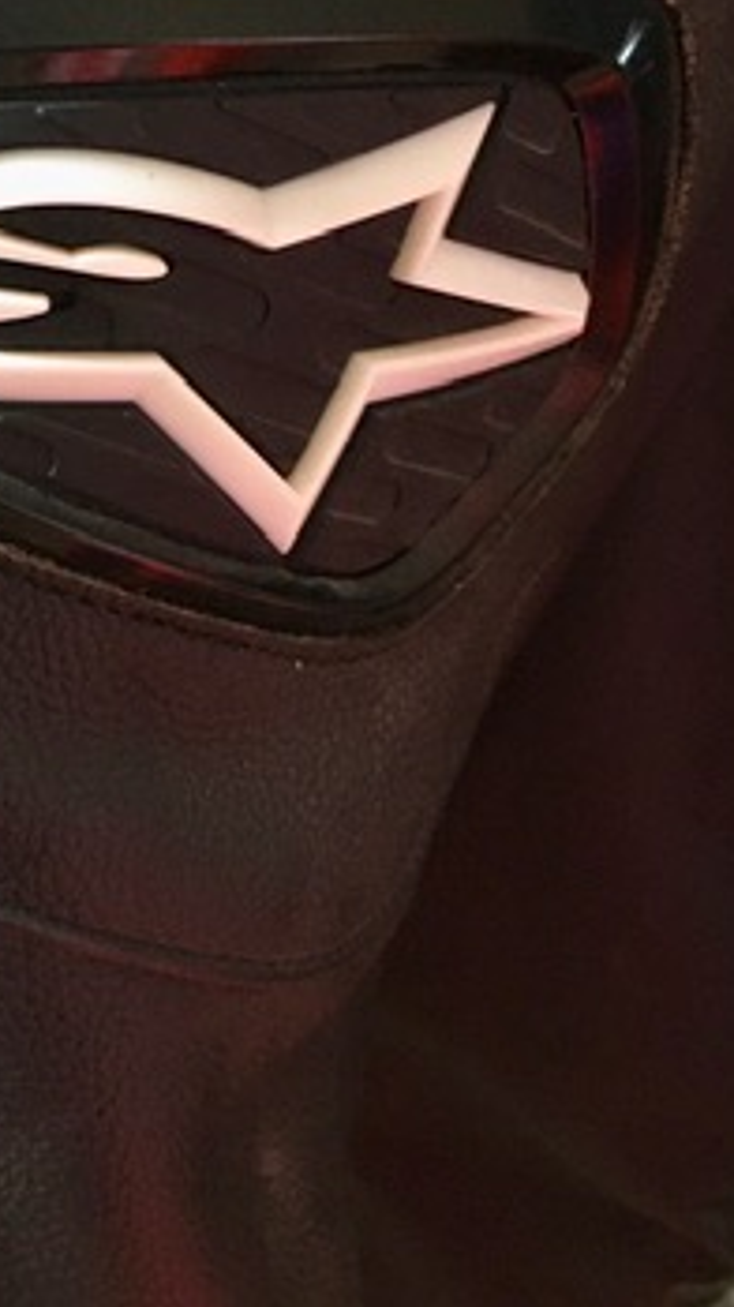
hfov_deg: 20.1
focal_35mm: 58
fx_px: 2009
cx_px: 4
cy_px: 532
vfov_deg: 35.9
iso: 200
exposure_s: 1/20
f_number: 2.2
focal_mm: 4.15
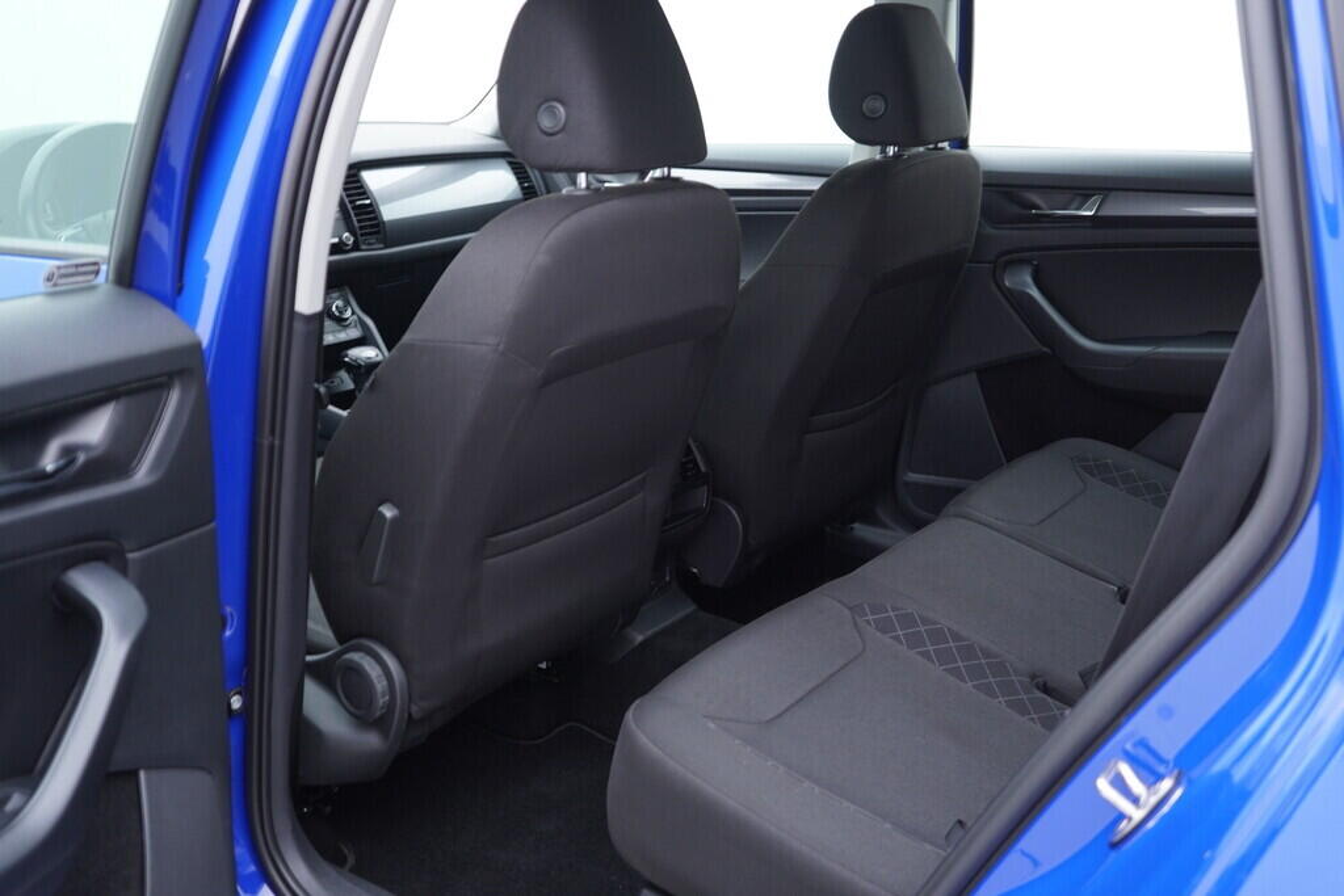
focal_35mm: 36
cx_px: 672
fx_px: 1344
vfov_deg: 36.9
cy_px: 448
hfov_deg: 53.1
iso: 250
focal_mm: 24
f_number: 2.8
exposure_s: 1/40
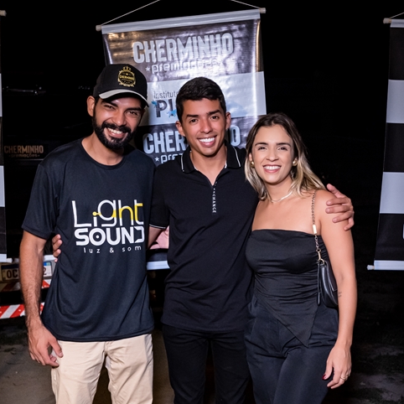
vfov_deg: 35.5
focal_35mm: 47
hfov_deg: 36.1
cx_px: 199
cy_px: 285
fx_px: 621
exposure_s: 1/320
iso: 2000
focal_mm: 24
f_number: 2.8
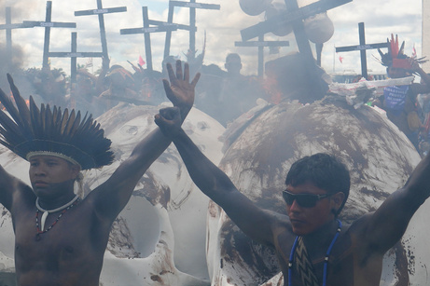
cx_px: 187
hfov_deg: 25.4
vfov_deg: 17.0
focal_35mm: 80
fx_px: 955
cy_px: 169
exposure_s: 1/500
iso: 200
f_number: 5.6
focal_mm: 24
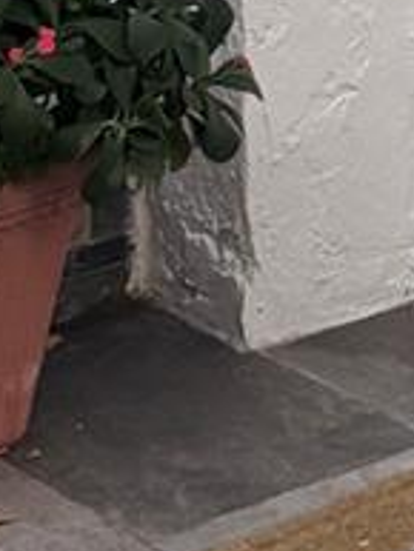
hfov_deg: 7.1
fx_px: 3042
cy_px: -180
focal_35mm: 191
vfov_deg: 10.1
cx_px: 1168
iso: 250
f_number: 1.78
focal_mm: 6.76
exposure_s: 1/60
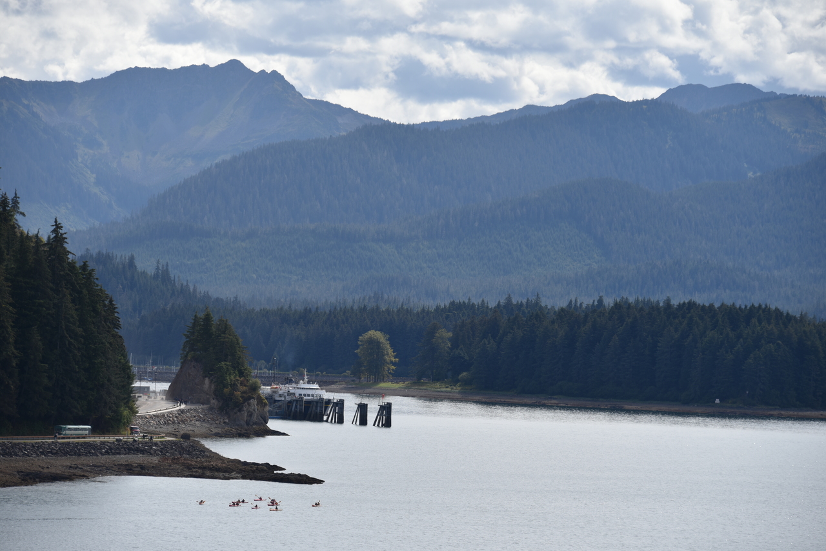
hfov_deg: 10.8
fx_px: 4360
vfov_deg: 7.2
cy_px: 276
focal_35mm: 190
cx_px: 413
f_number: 8
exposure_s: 1/400
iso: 100
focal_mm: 190
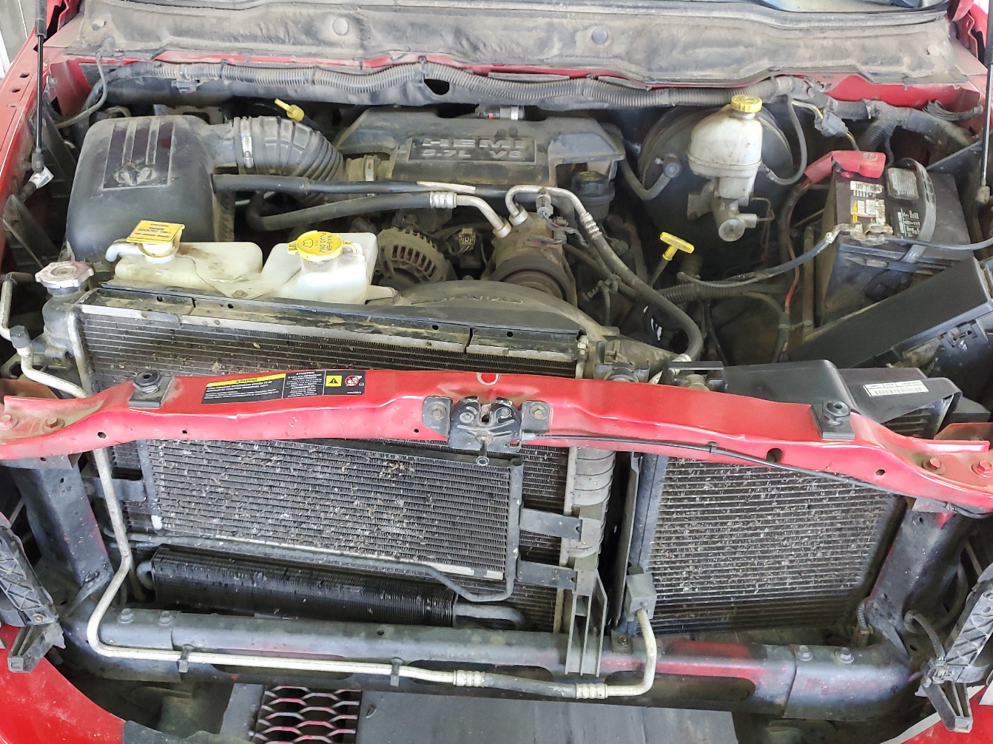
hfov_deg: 58.4
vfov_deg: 45.4
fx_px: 889
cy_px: 393
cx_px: 492
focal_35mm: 31
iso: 200
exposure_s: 1/60.2
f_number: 1.5
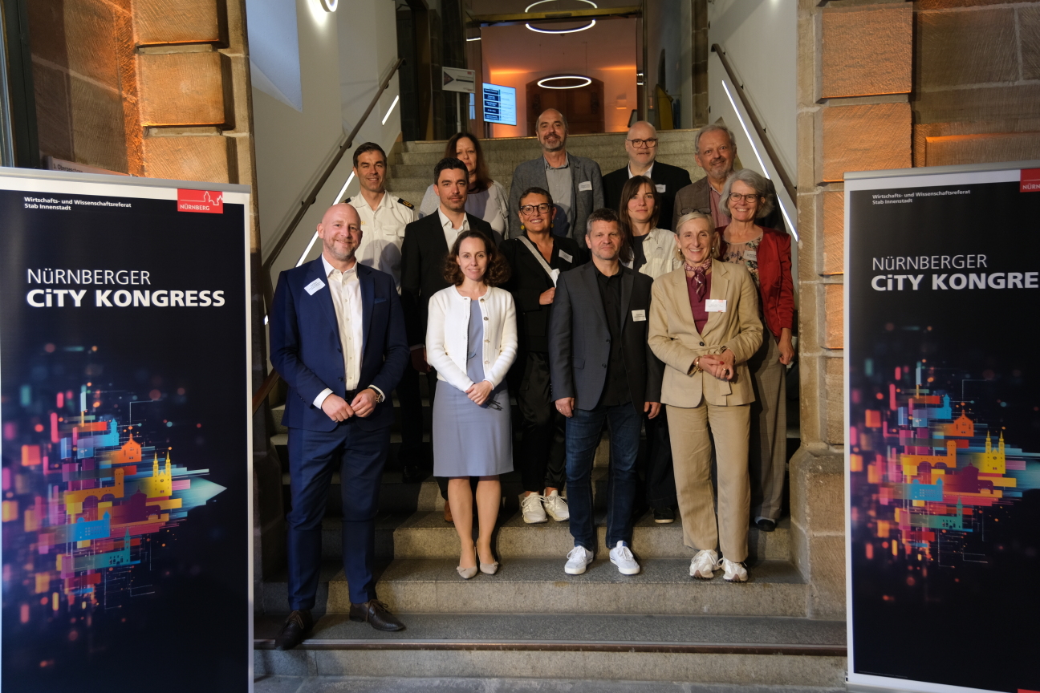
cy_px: 346
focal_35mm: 30
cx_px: 520
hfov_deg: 61.9
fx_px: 867
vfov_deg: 43.6
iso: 400
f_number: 2.8
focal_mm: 20
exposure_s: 1/85
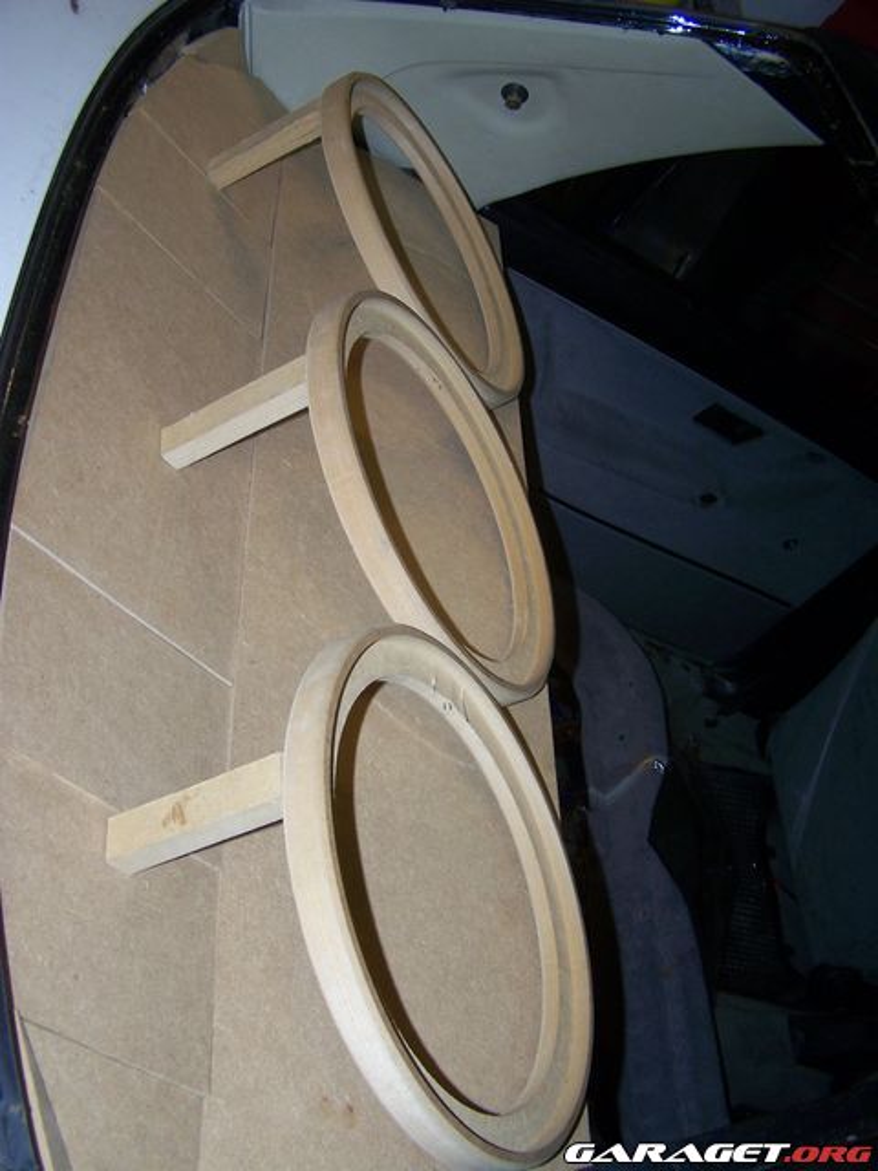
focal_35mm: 38
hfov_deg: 37.7
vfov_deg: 49.0
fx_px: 1285
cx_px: 439
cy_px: 586
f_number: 2.8
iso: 80
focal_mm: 6.3
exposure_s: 1/60
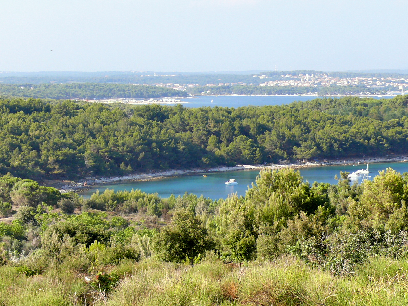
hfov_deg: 15.4
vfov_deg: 11.6
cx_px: 204
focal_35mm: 128
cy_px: 153
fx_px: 1509
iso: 100
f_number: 4
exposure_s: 1/125
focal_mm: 15.2
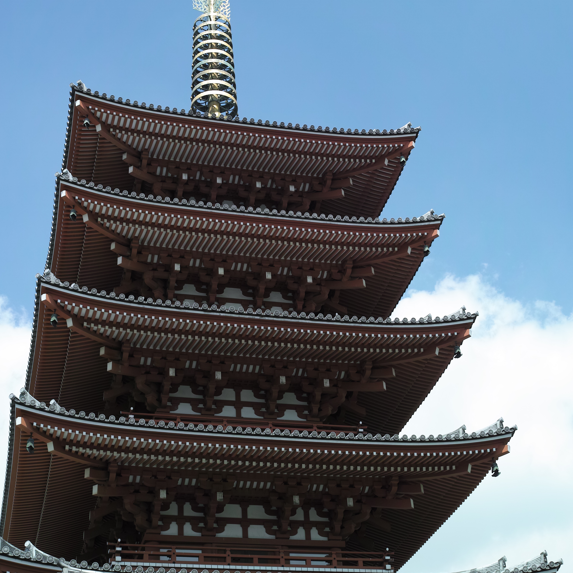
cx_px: 292
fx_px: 1124
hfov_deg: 28.6
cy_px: 193
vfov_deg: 28.4
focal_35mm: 60
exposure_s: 1/250
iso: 100
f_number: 8
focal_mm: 30
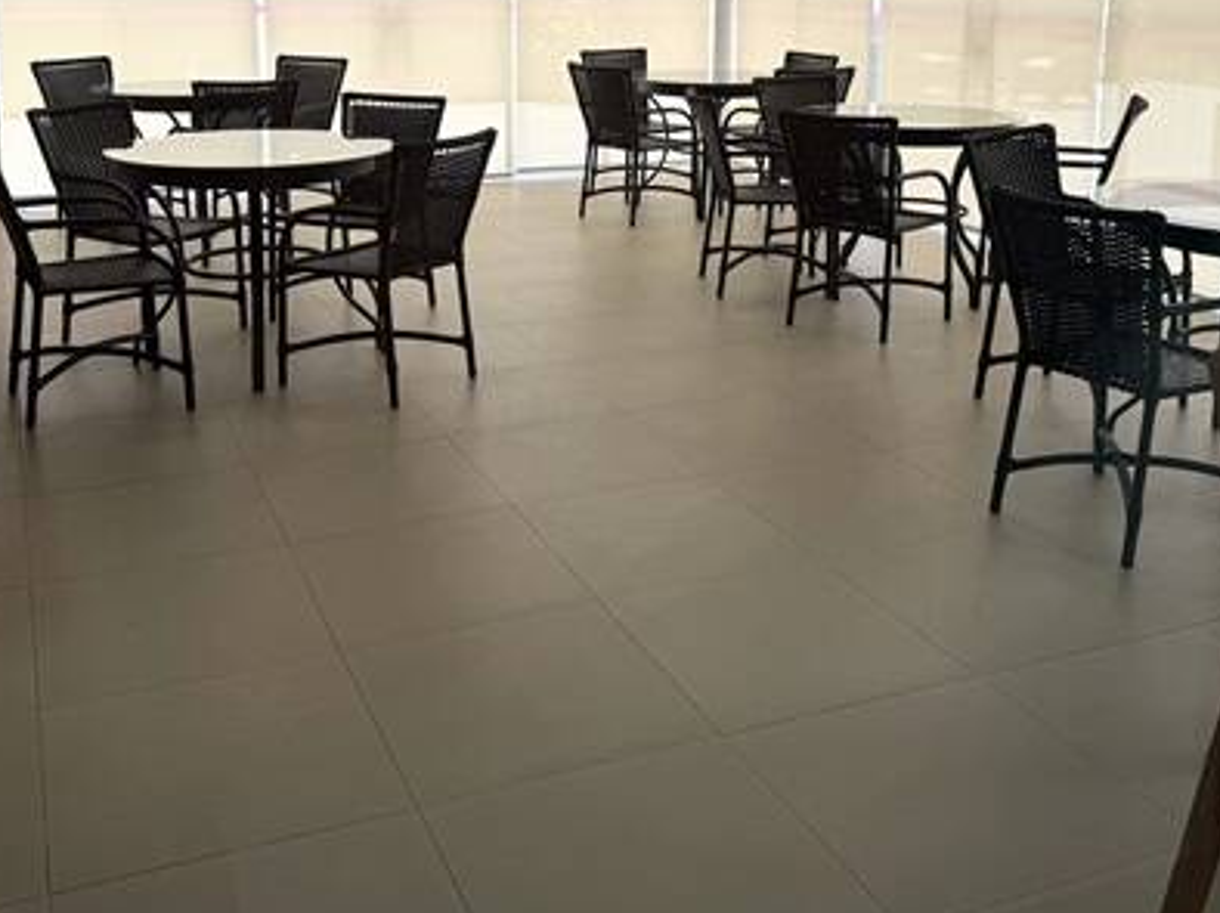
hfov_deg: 47.9
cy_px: 201
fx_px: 1374
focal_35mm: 39
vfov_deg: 35.7
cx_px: 598
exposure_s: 1/715
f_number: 1.78
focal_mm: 6.76
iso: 80
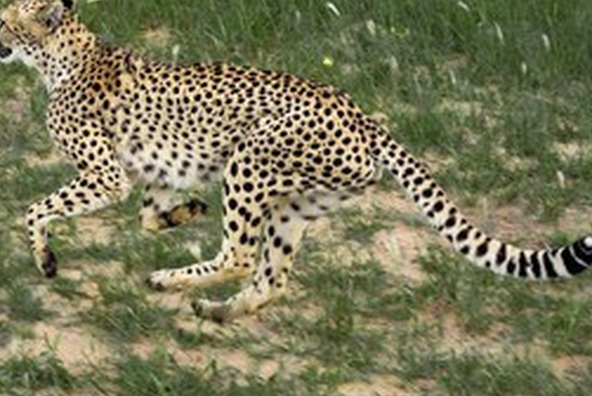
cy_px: 94
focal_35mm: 137
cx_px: 189
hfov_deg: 14.9
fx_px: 2255
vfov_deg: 10.0
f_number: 9
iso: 800
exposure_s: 1/800
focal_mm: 82
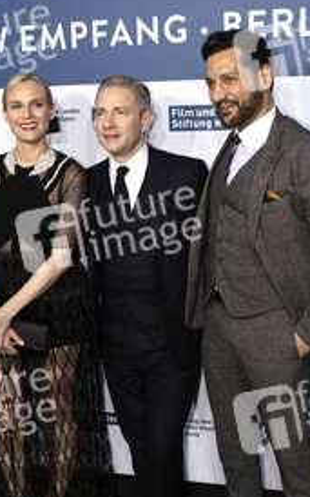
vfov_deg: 38.5
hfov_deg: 24.8
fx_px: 704
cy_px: 321
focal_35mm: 52
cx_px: 161
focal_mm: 35
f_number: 4
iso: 800
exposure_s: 1/400
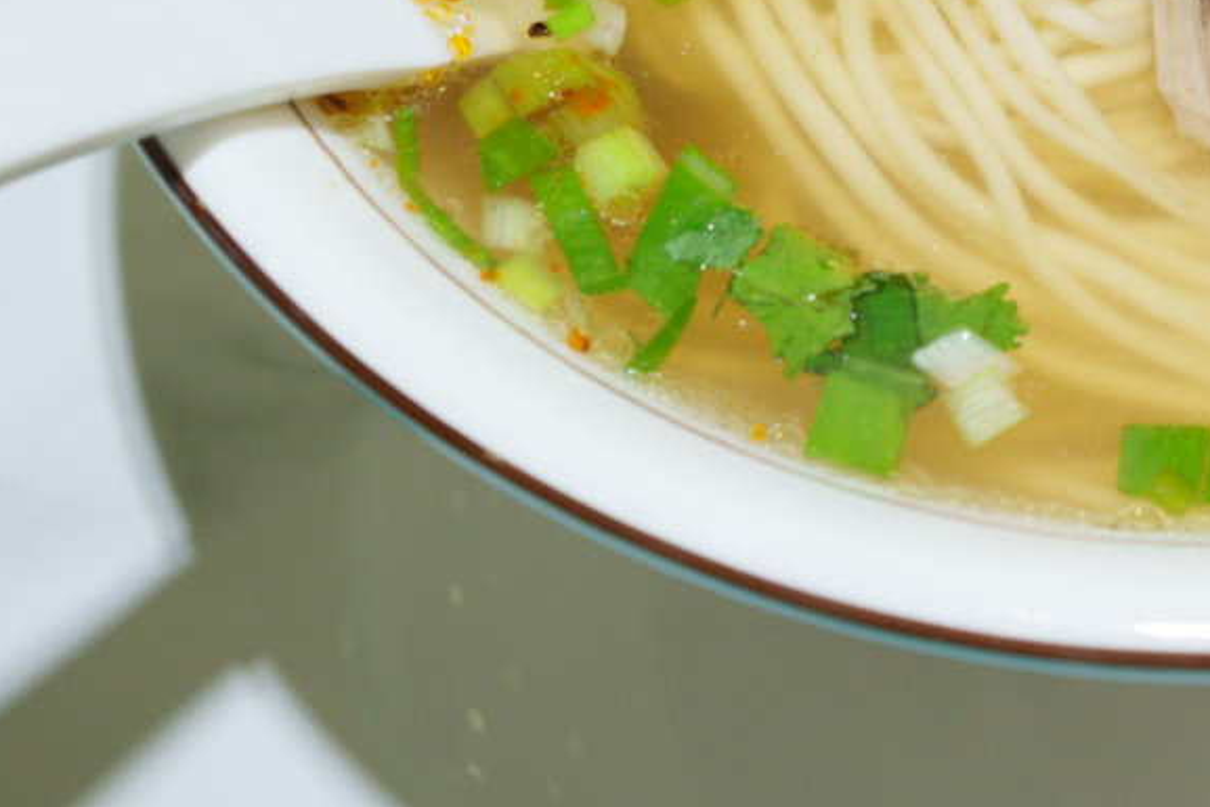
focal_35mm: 97
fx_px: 3261
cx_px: 1084
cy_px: -169
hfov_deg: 20.6
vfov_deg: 13.7
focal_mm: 35
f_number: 9
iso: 200
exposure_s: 1/40
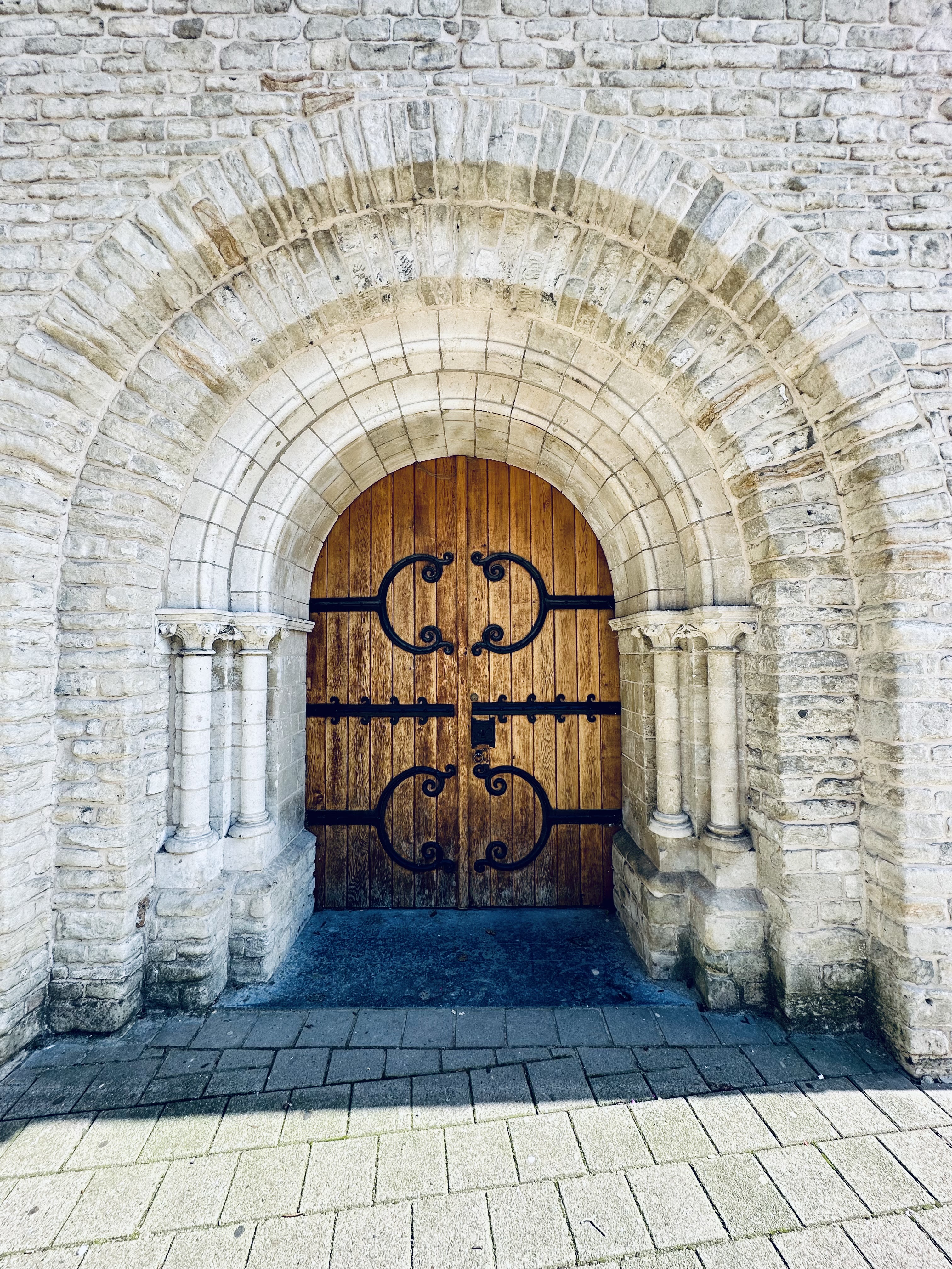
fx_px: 513
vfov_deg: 102.1
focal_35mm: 14
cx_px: 476
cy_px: 634
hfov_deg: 85.7
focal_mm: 2.22
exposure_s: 1/244
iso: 40
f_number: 2.2
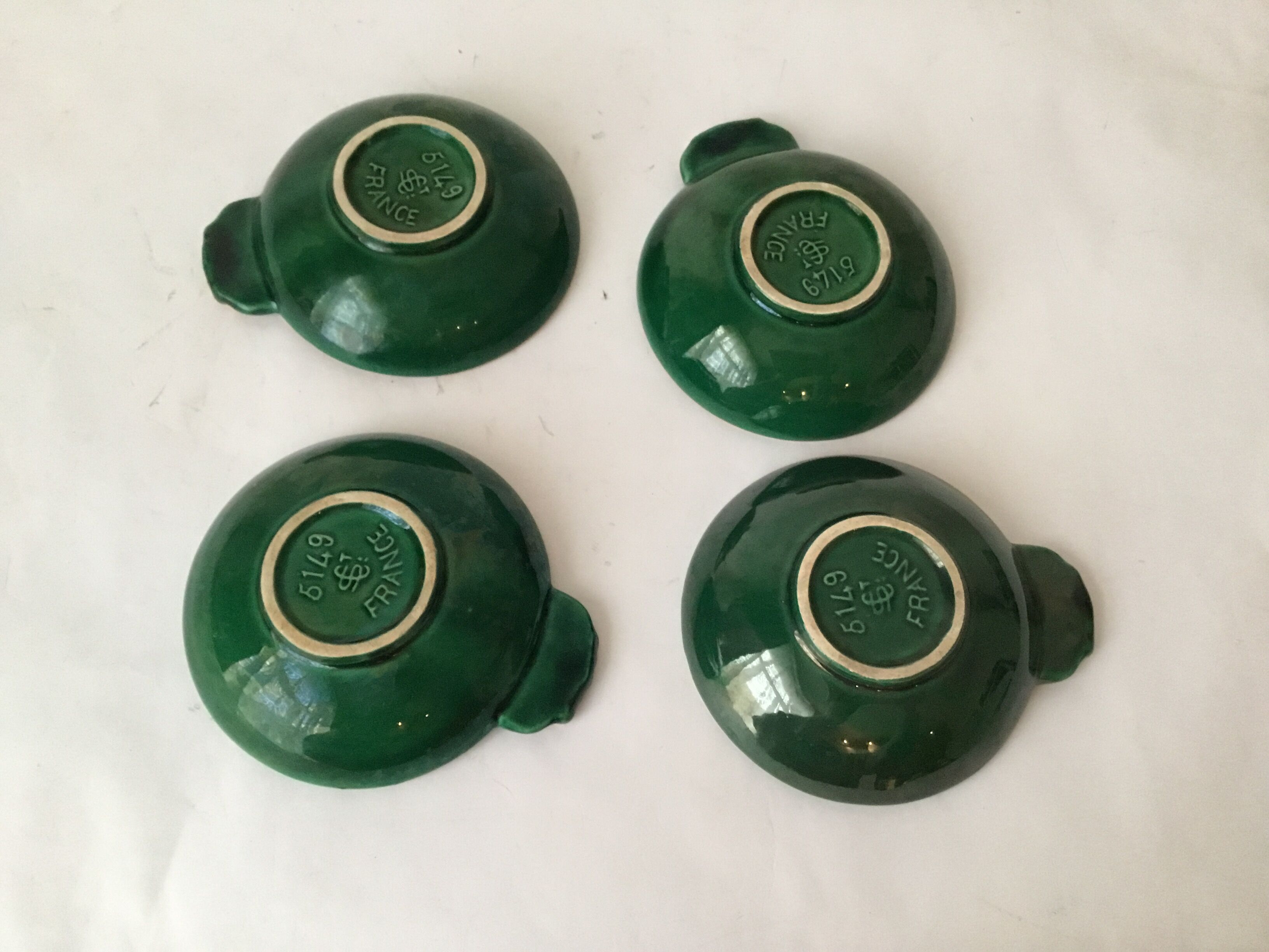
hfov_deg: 58.4
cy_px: 476
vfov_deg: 45.4
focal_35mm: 31
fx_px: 1136
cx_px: 634
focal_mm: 3.3
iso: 200
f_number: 2.4
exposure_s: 1/17
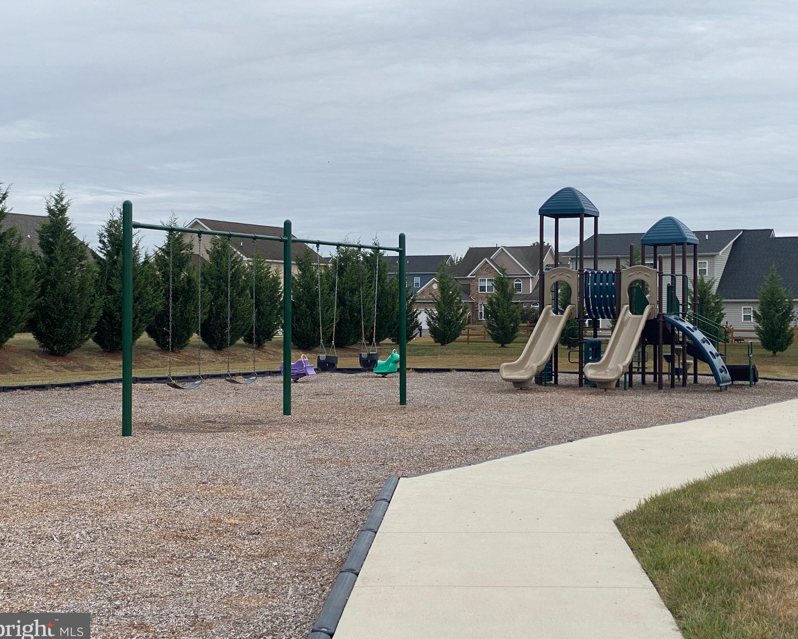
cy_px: 323
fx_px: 1299
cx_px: 417
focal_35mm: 55
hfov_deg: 34.1
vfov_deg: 27.6
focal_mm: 6
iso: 20
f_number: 2
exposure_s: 1/1845
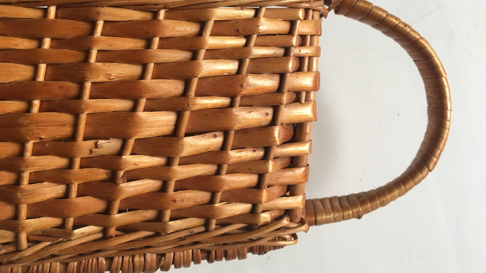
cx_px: 240
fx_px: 412
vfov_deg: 36.6
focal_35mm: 32
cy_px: 112
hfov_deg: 61.0
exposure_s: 1/33
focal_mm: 4.15
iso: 50
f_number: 2.2
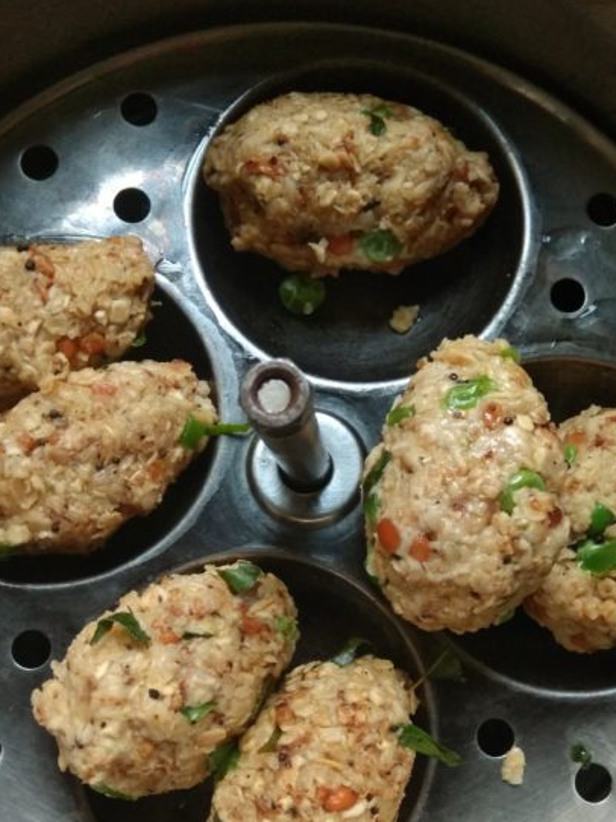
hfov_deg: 45.4
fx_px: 736
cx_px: 314
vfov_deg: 57.2
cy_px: 543
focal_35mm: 31
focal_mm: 3.57
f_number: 2
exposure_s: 1/17
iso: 640
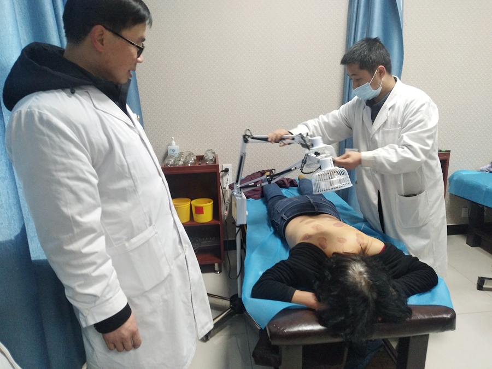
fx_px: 370
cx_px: 246
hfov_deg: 67.3
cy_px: 184
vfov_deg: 53.1
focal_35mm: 26
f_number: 2
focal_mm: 3.88
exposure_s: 1/33.3
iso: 250
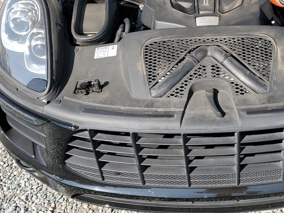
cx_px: 213
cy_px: 27
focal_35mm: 46
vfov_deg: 30.3
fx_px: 377
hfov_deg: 40.1
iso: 50
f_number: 1.5
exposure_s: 1/1667
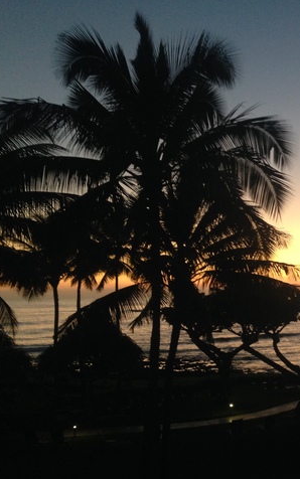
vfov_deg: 42.6
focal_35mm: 47
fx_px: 614
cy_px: 241
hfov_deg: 25.8
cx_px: 315
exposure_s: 1/20
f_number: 2.4
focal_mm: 4.12
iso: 200
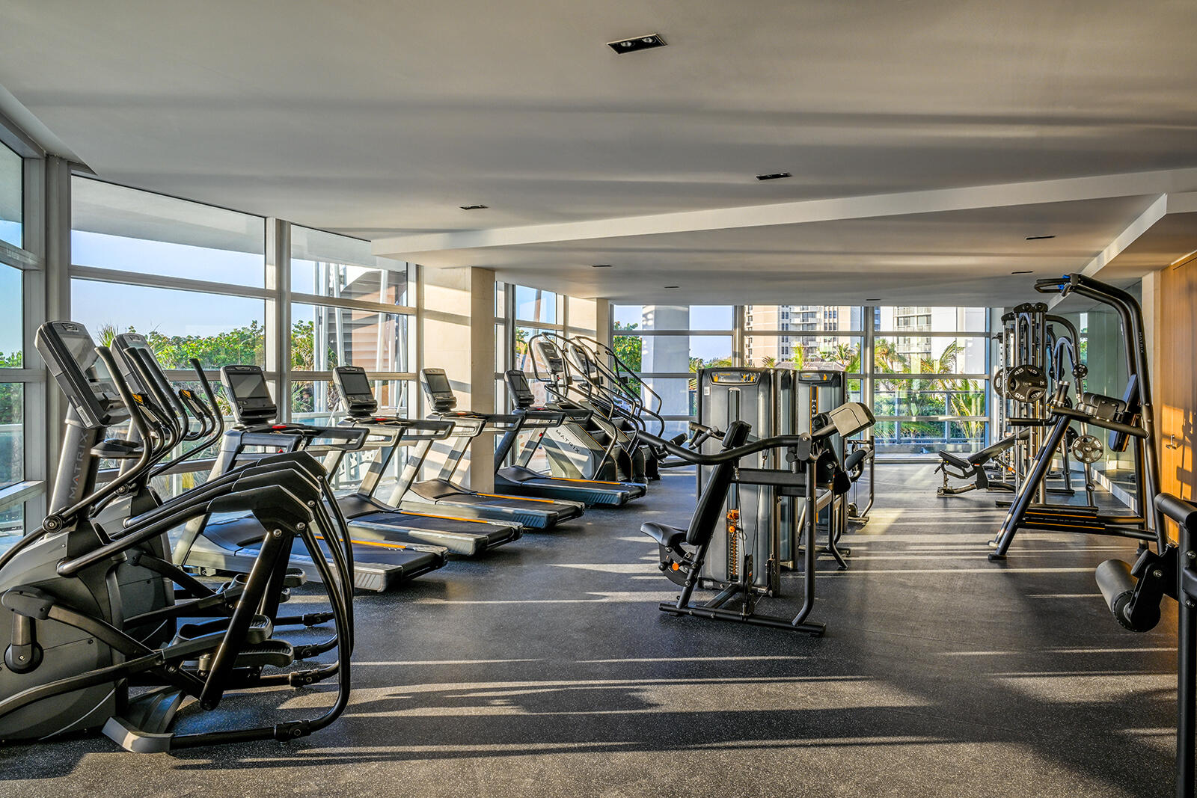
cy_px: 399
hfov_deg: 73.7
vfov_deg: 53.1
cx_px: 598
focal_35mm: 24
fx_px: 798
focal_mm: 24
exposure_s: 1/100
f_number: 16
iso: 400
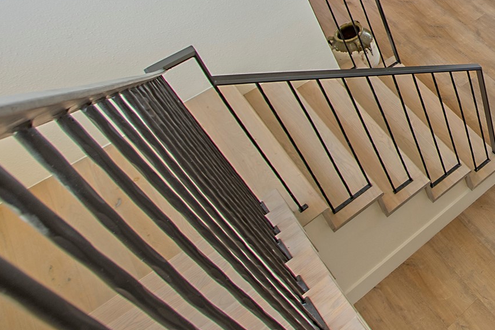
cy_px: -25
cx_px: 605
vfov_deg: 31.5
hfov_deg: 37.3
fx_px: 522
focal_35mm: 38
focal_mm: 10
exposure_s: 1/40
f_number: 8
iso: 100
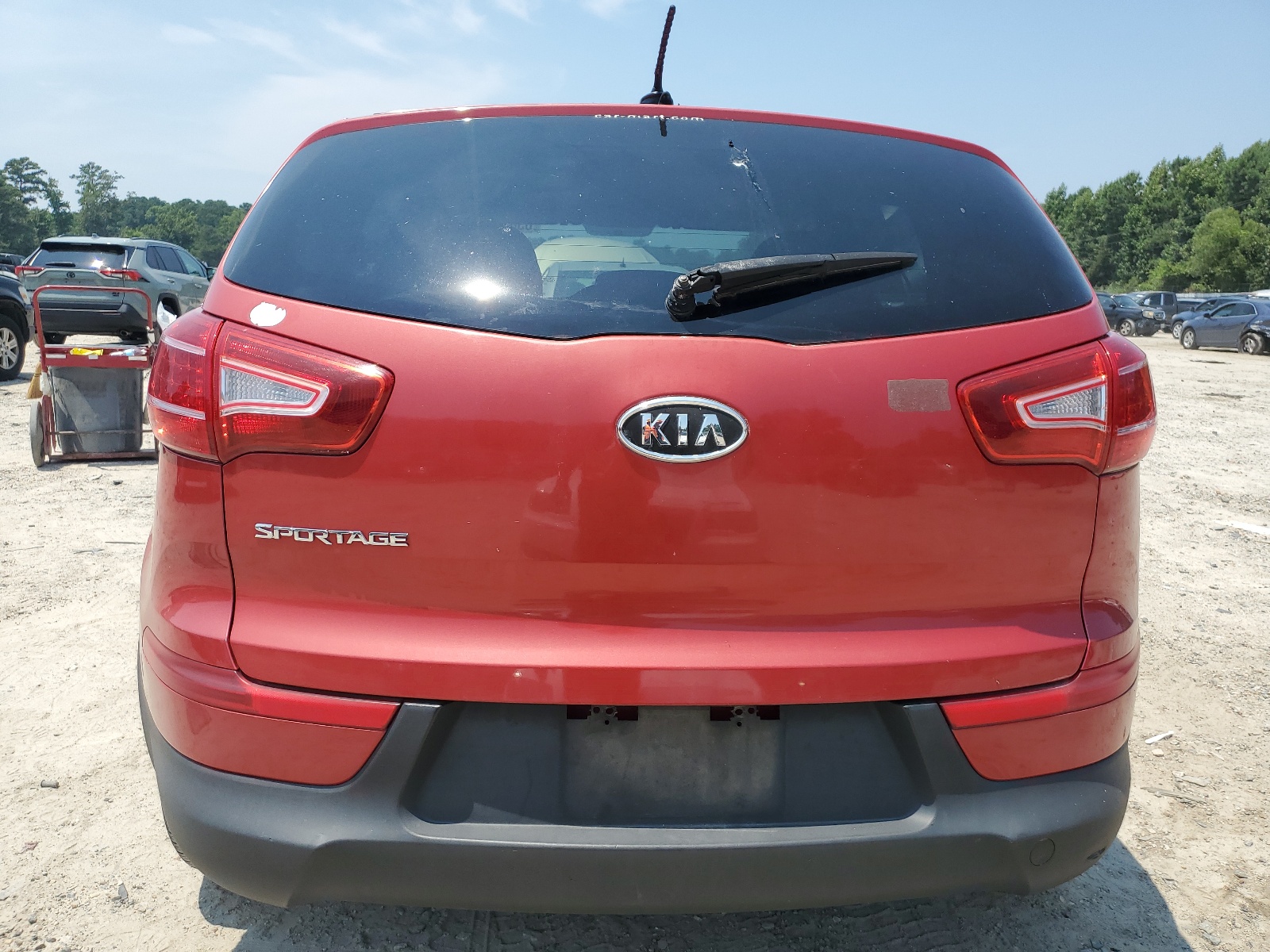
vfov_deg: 53.1
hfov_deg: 67.3
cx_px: 635
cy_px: 476
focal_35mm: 26
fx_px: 954
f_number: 1.5
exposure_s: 1/2500
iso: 50
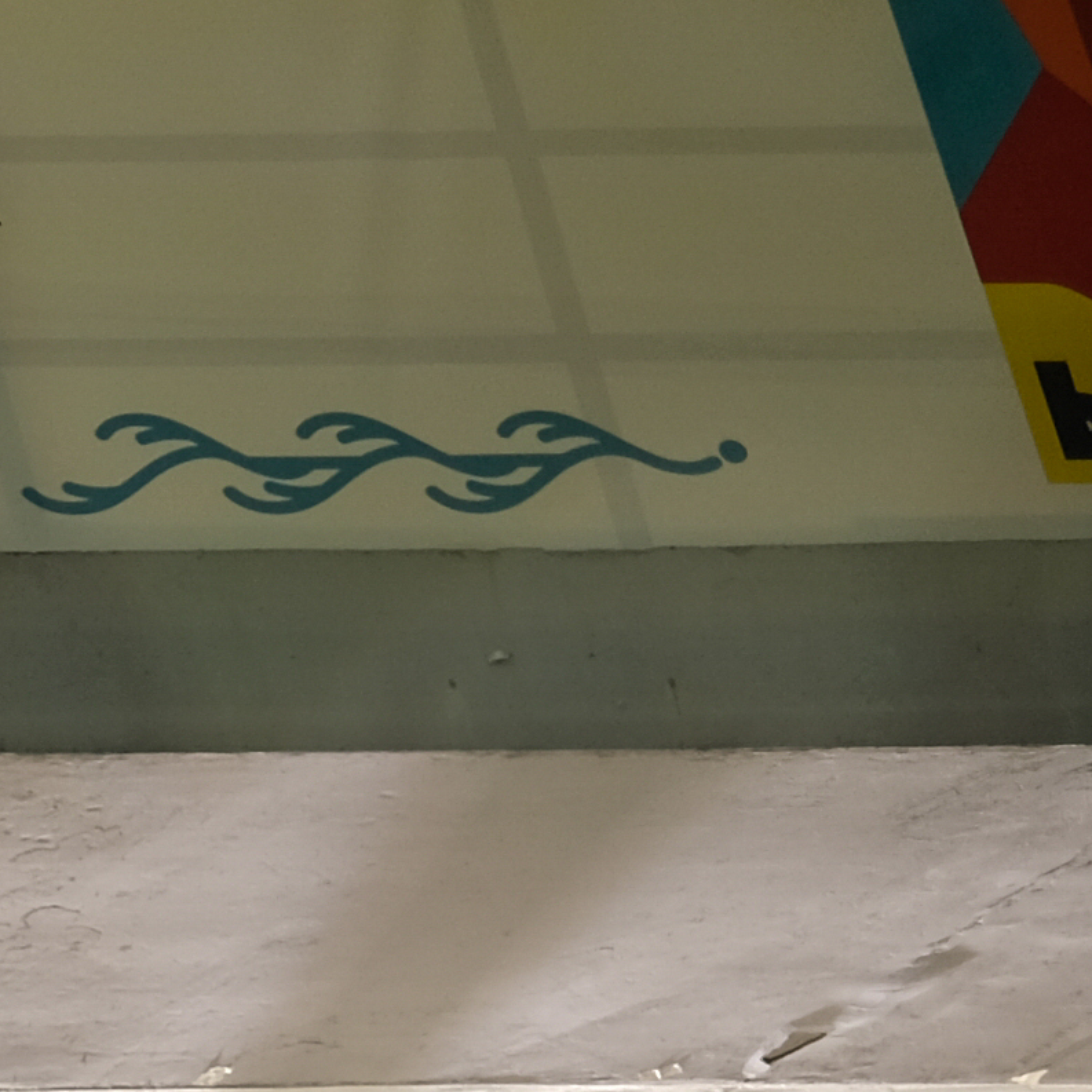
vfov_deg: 12.1
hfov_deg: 8.9
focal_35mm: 135
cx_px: -2718
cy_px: 1816
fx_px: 4818
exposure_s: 1
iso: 100
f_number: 2.8
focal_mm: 14
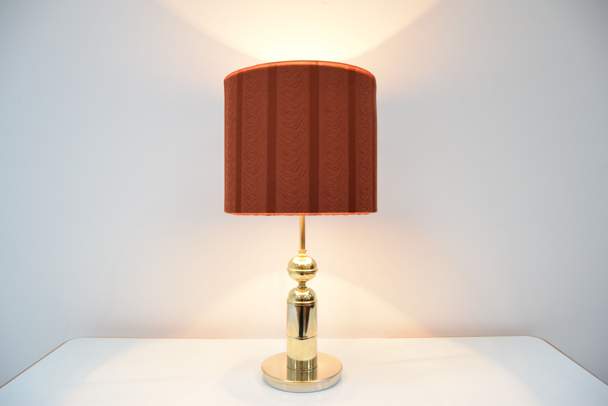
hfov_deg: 67.3
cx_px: 304
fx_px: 456
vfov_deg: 48.0
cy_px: 203
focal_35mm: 27
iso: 1600
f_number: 3.5
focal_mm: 18
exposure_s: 1/50
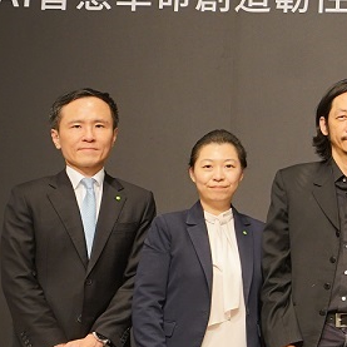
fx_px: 1701
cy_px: 58
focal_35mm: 150
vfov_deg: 11.6
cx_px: 644
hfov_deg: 10.8
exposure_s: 1/30
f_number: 4
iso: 800
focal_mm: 34
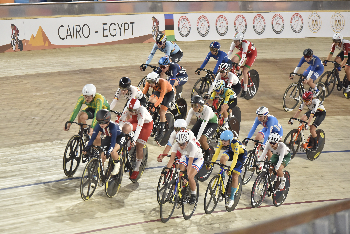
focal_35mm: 175
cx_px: 175
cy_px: 117
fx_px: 1702
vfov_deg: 7.9
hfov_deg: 11.7
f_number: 2.8
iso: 2000
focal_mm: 175
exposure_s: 1/4000
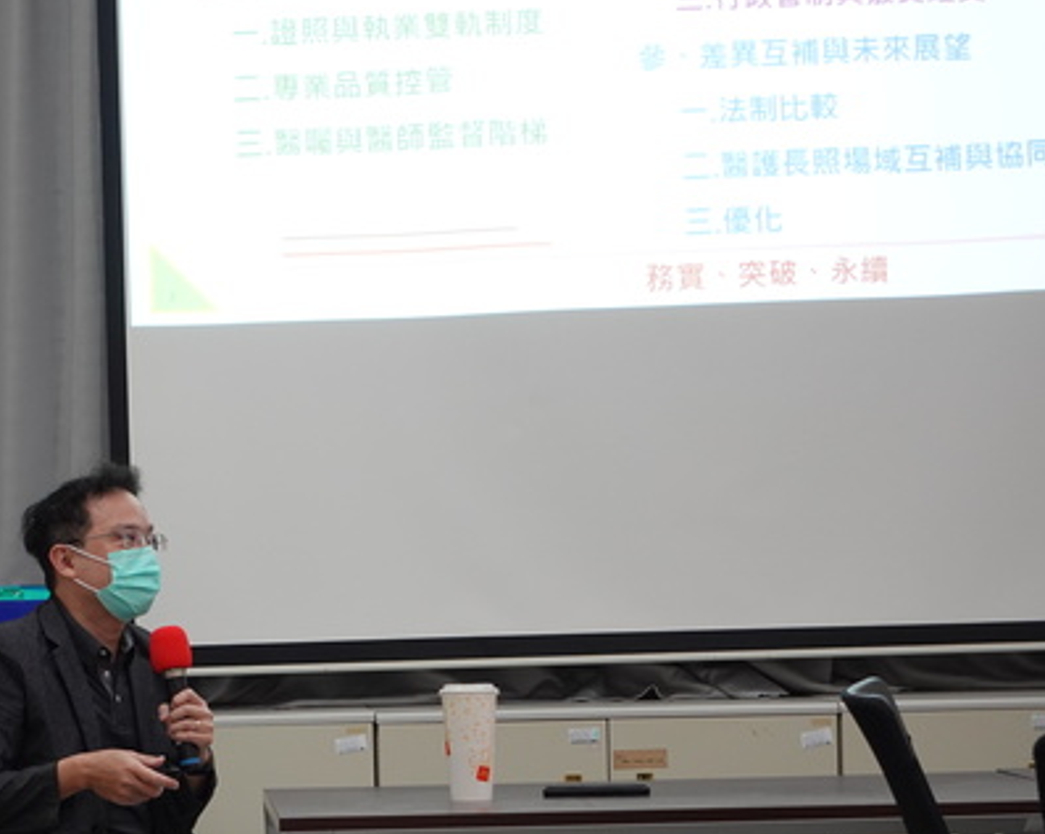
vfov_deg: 13.3
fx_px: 3585
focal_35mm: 116
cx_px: 145
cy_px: 538
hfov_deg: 16.4
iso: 400
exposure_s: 1/80
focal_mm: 25.7
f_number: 2.8
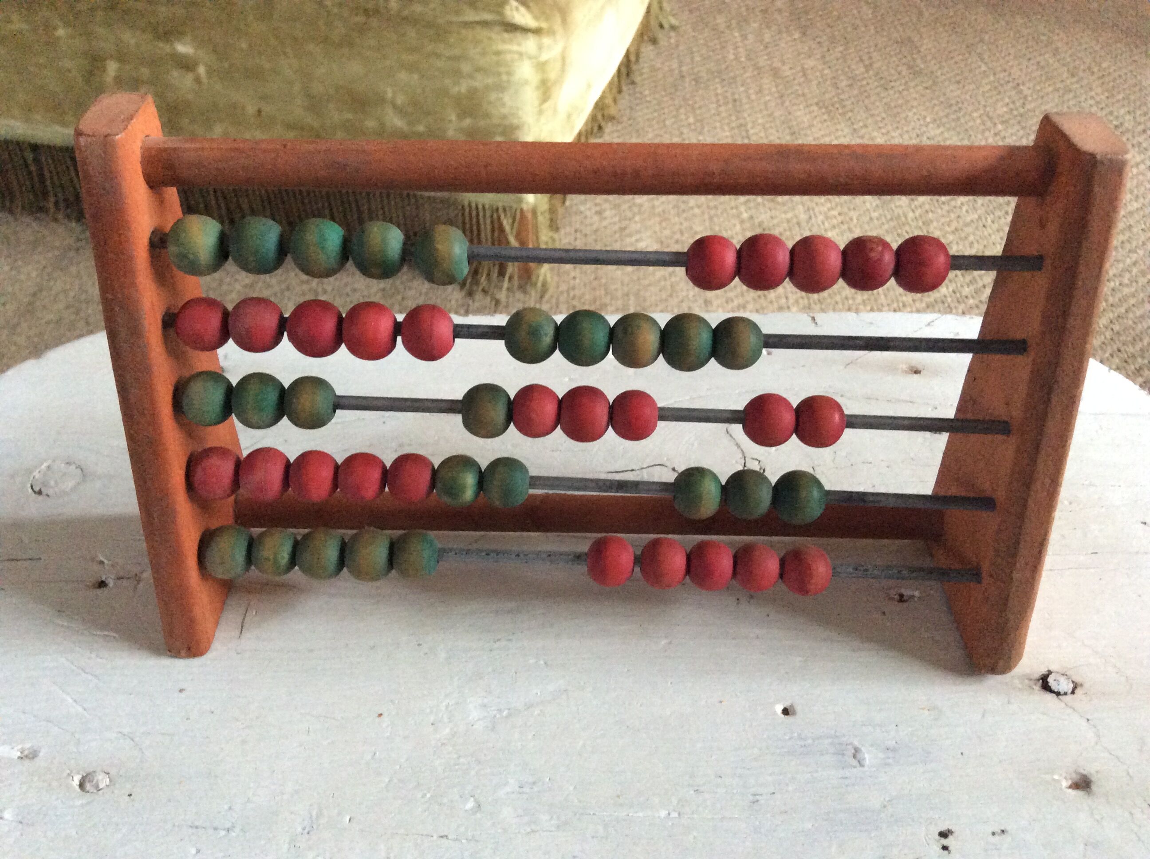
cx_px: 575
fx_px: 1062
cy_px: 430
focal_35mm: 32
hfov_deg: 56.9
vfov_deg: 44.1
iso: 320
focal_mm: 3.3
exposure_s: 1/25
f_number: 2.4
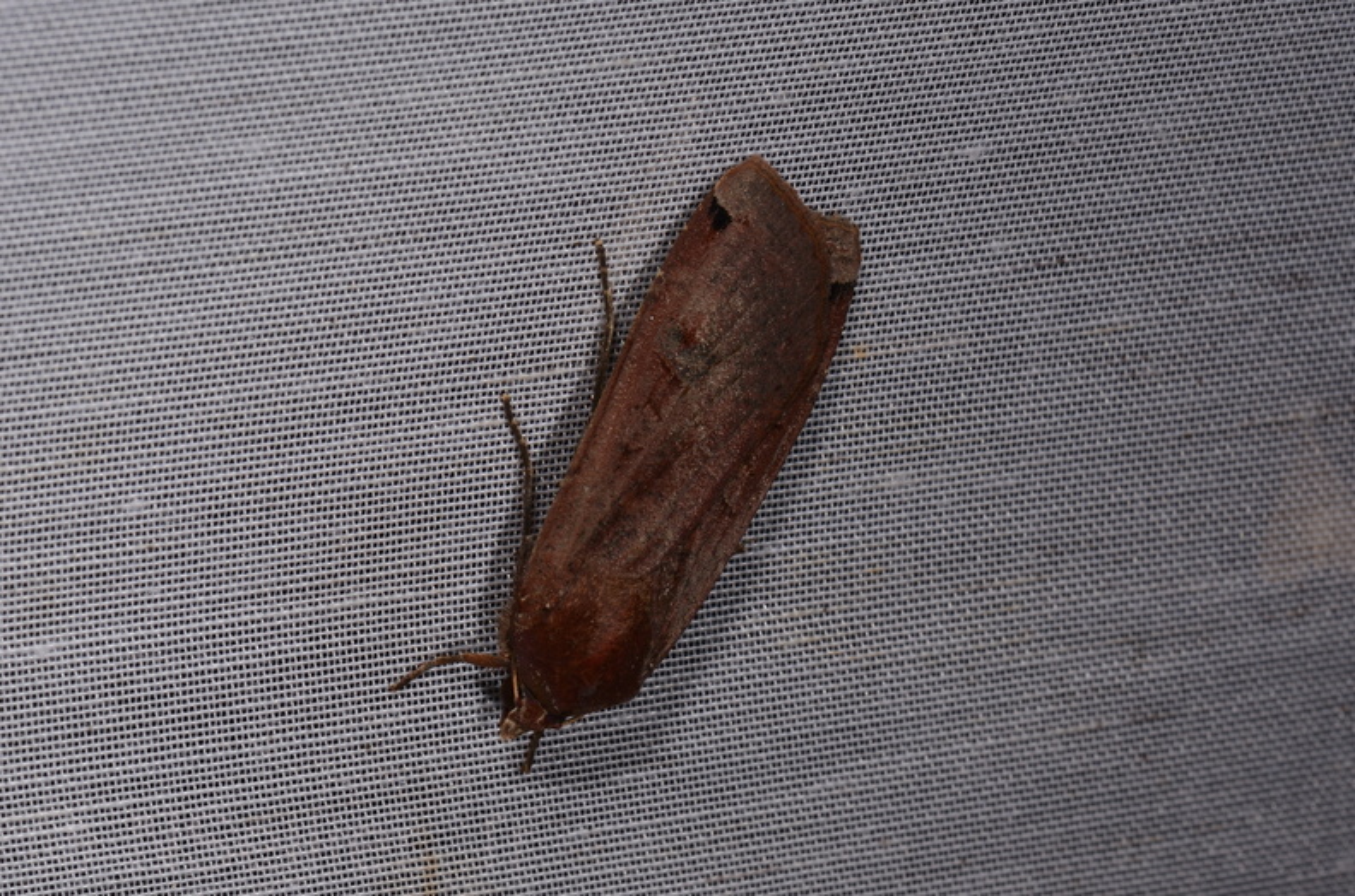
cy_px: 448
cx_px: 678
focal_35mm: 128
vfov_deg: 10.7
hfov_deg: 16.1
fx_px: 4787
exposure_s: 1/60
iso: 100
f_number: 22
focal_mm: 85
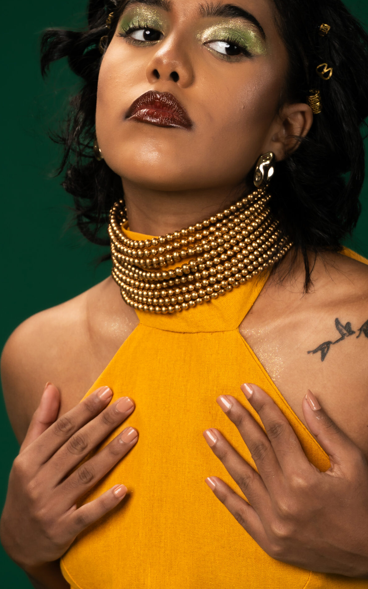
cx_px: 189
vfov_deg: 20.0
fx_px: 1669
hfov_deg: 12.6
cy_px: 299
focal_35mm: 104
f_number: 5.6
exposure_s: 1/100
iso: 100
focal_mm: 50
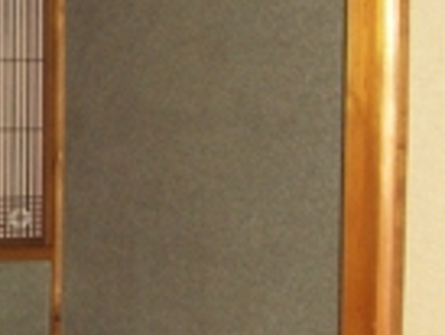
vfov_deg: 11.1
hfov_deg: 13.8
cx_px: -244
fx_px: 1711
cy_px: 65
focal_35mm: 133
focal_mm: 7.2
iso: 200
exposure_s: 1/50
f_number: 2.8
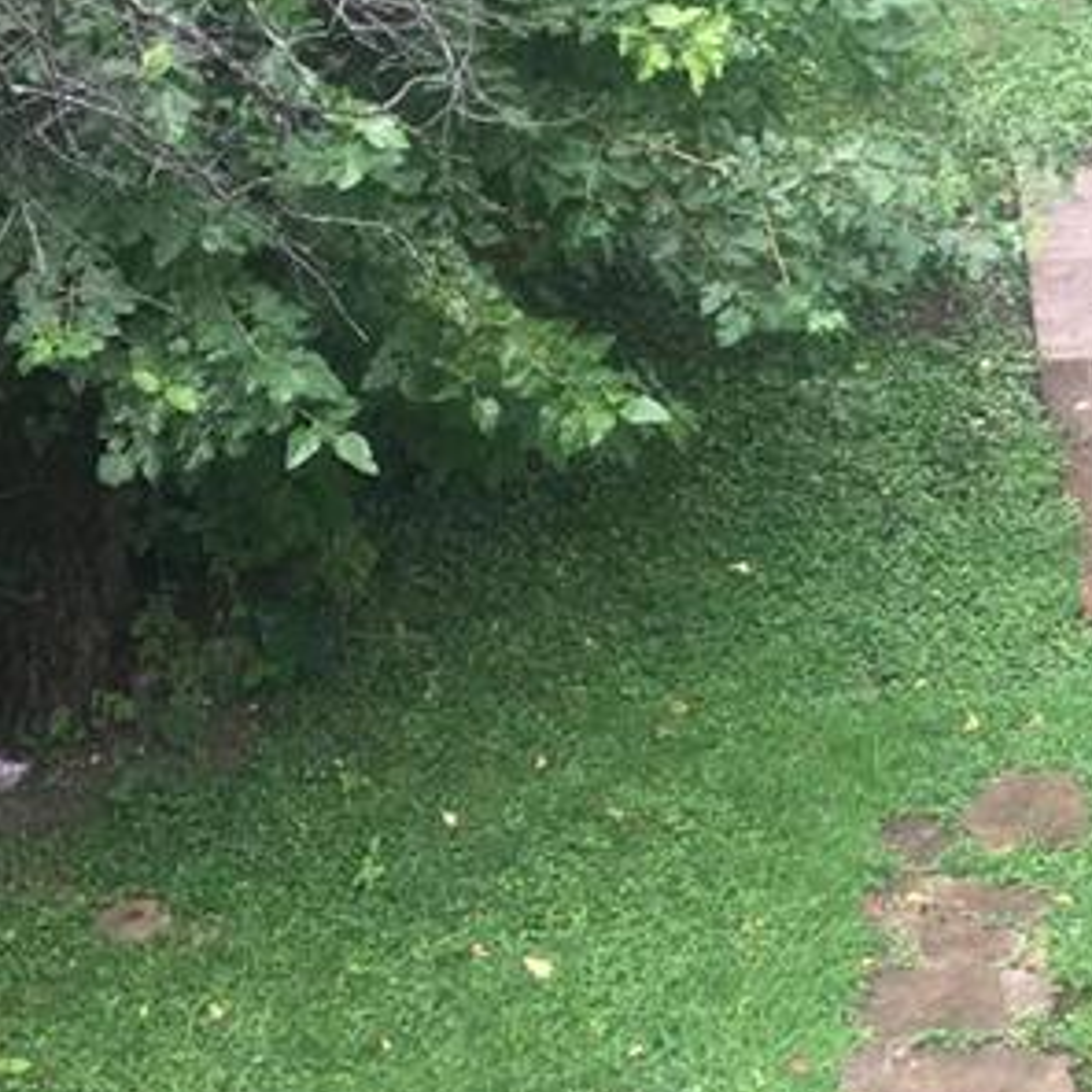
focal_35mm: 104
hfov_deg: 15.7
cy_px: 350
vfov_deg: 16.7
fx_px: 3712
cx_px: 1538
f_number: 2.2
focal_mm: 4.15
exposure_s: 1/120
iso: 32
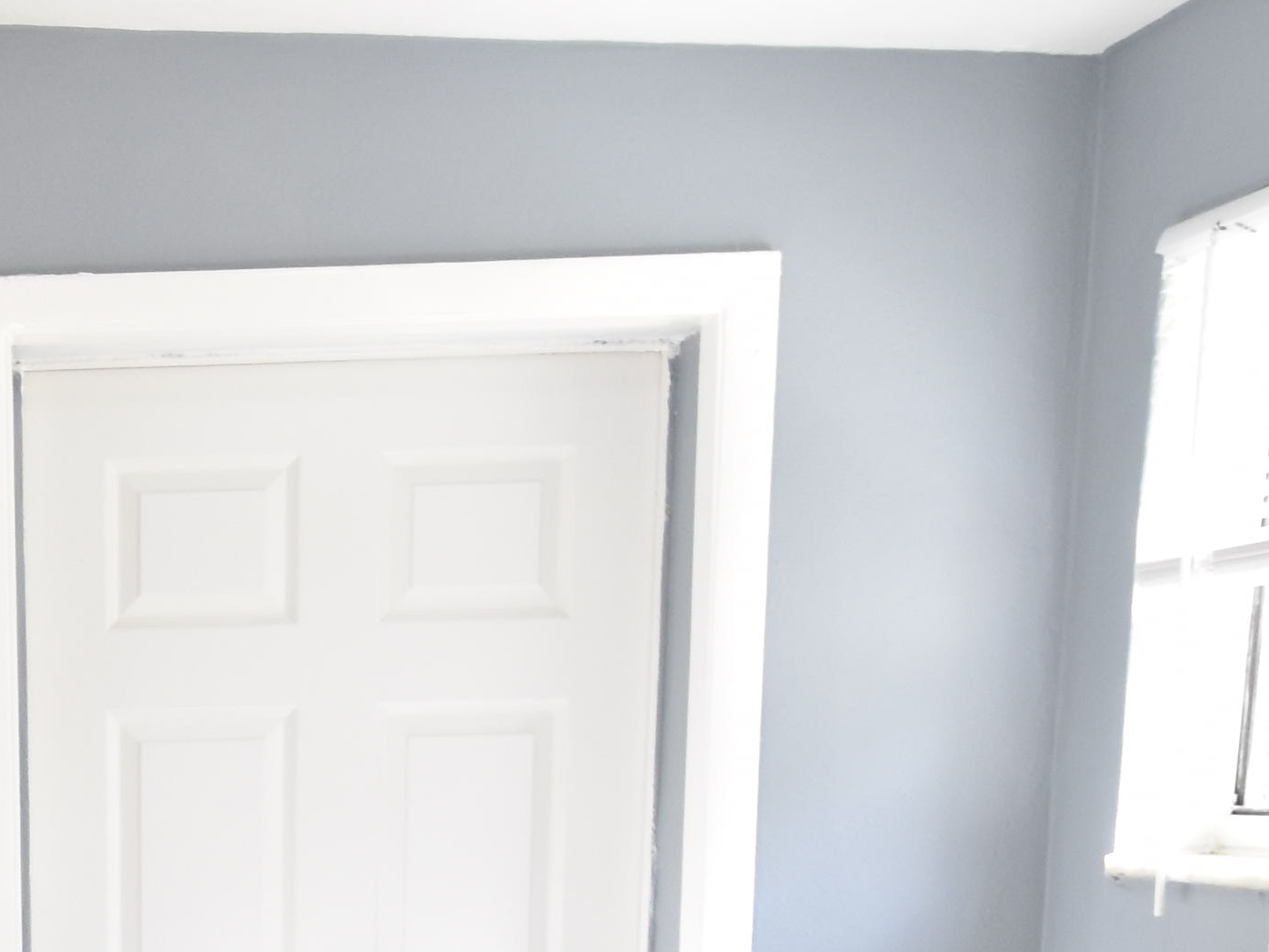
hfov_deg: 28.5
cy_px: 1220
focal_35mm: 62
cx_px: -99
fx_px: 2273
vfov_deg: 21.5
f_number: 4
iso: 800
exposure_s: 1/350
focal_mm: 10
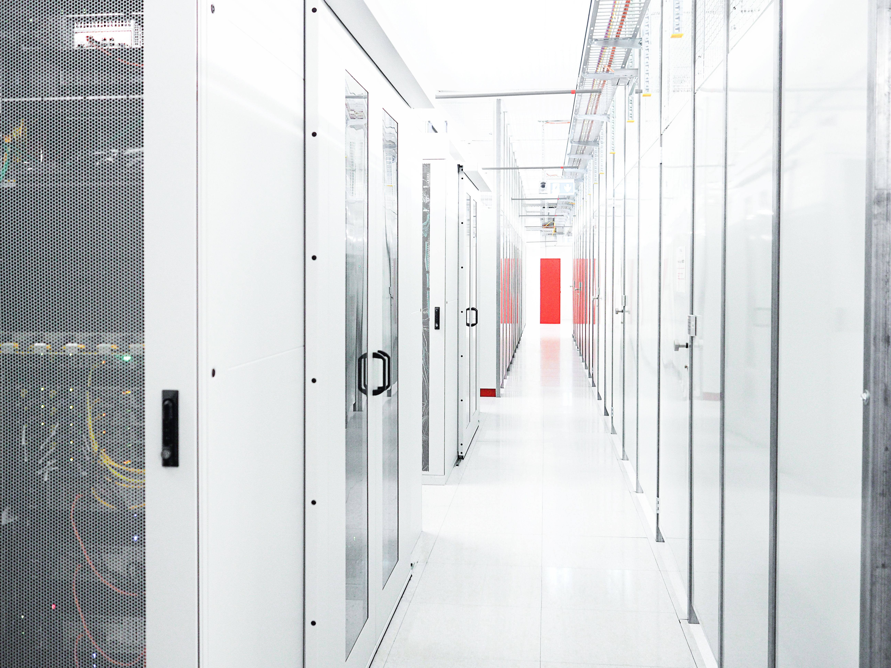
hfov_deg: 54.0
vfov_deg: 41.8
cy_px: 334
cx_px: 446
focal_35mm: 34
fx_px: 875
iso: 640
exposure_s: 1/80
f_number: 2.5
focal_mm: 17
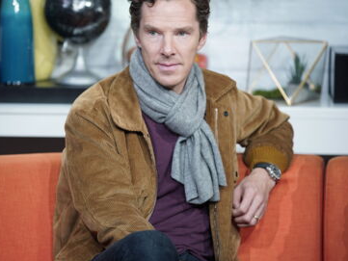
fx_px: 2122
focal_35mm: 211
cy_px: 116
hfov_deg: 9.4
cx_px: 129
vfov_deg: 7.0
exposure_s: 1/160
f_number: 2.8
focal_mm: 165
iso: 1000
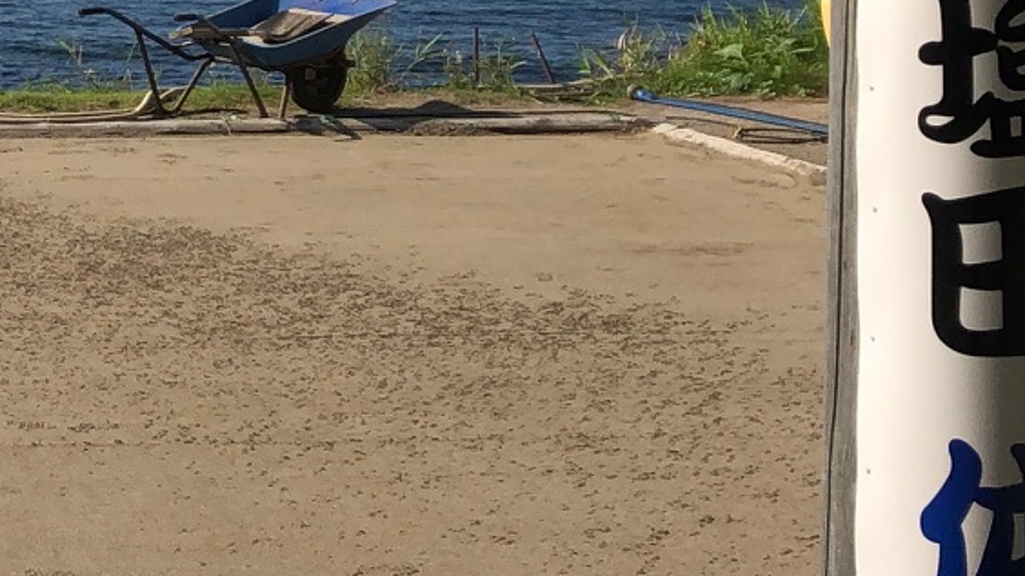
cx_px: -447
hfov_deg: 17.8
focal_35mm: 109
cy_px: -178
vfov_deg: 10.8
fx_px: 2962
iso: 20
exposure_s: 1/2825
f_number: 1.8
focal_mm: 3.99
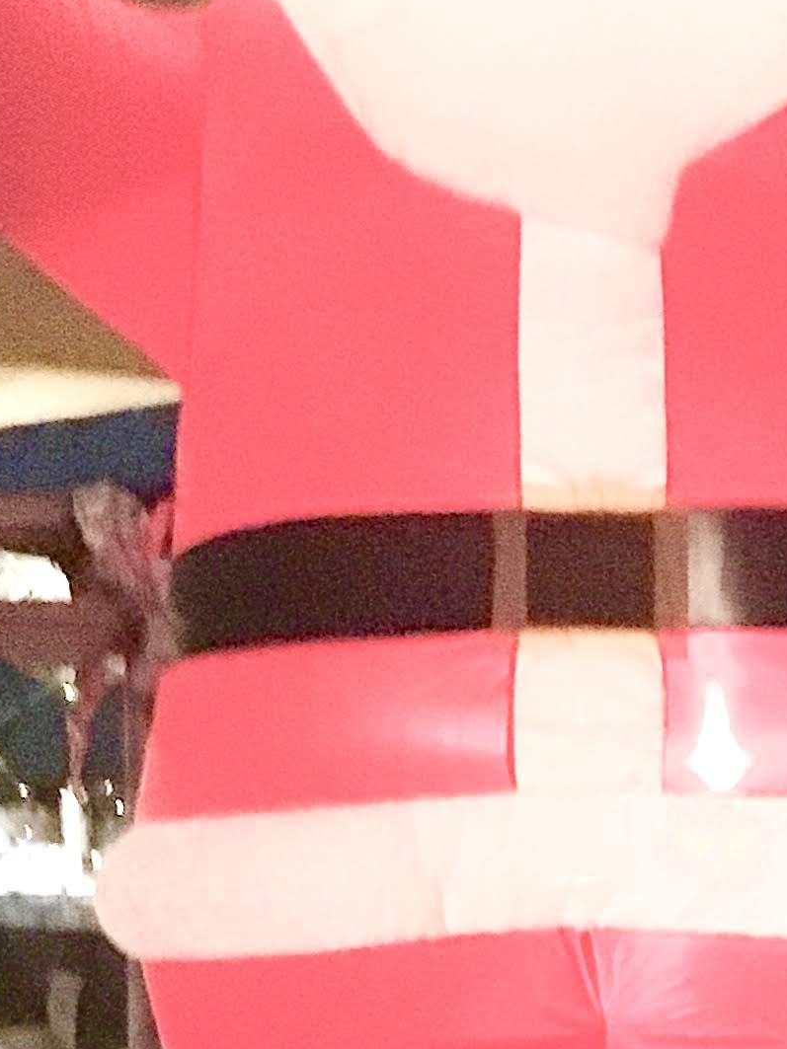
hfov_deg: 13.1
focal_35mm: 110
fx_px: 3335
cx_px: 943
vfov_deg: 17.4
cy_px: 1082
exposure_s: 1/15
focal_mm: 4.15
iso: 1000
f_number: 2.2
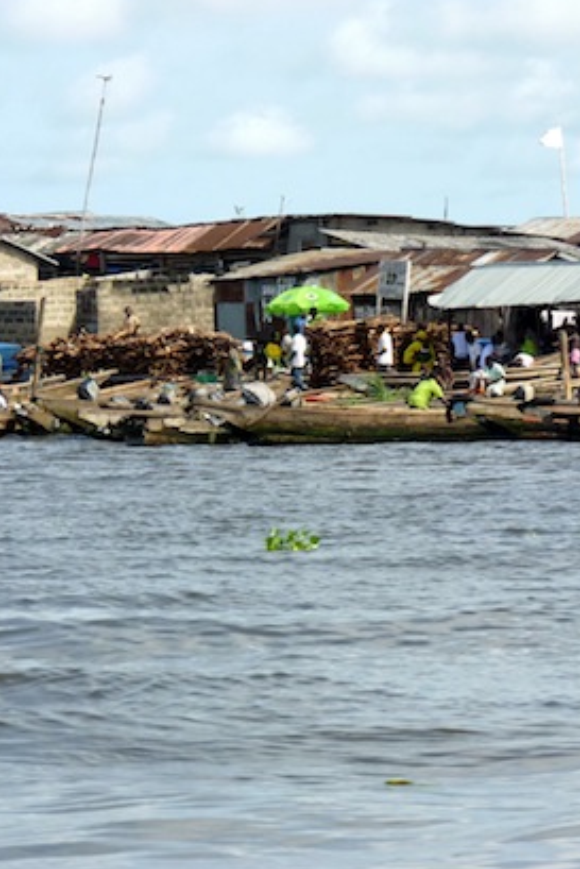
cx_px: 535
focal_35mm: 262
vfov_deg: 7.9
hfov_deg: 5.2
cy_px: 440
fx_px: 6326
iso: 125
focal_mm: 32.7
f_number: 5.6
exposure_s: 1/400
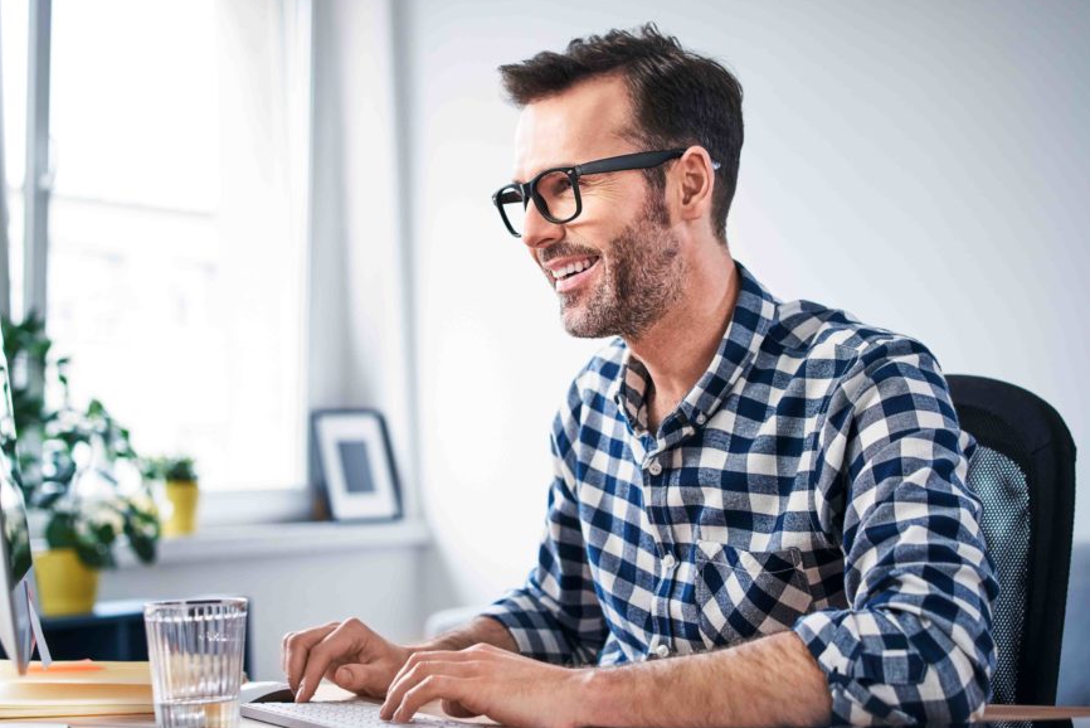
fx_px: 1969
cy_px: 356
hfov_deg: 30.9
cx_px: 521
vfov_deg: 20.9
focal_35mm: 65
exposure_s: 1/400
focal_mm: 55
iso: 640
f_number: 2.8
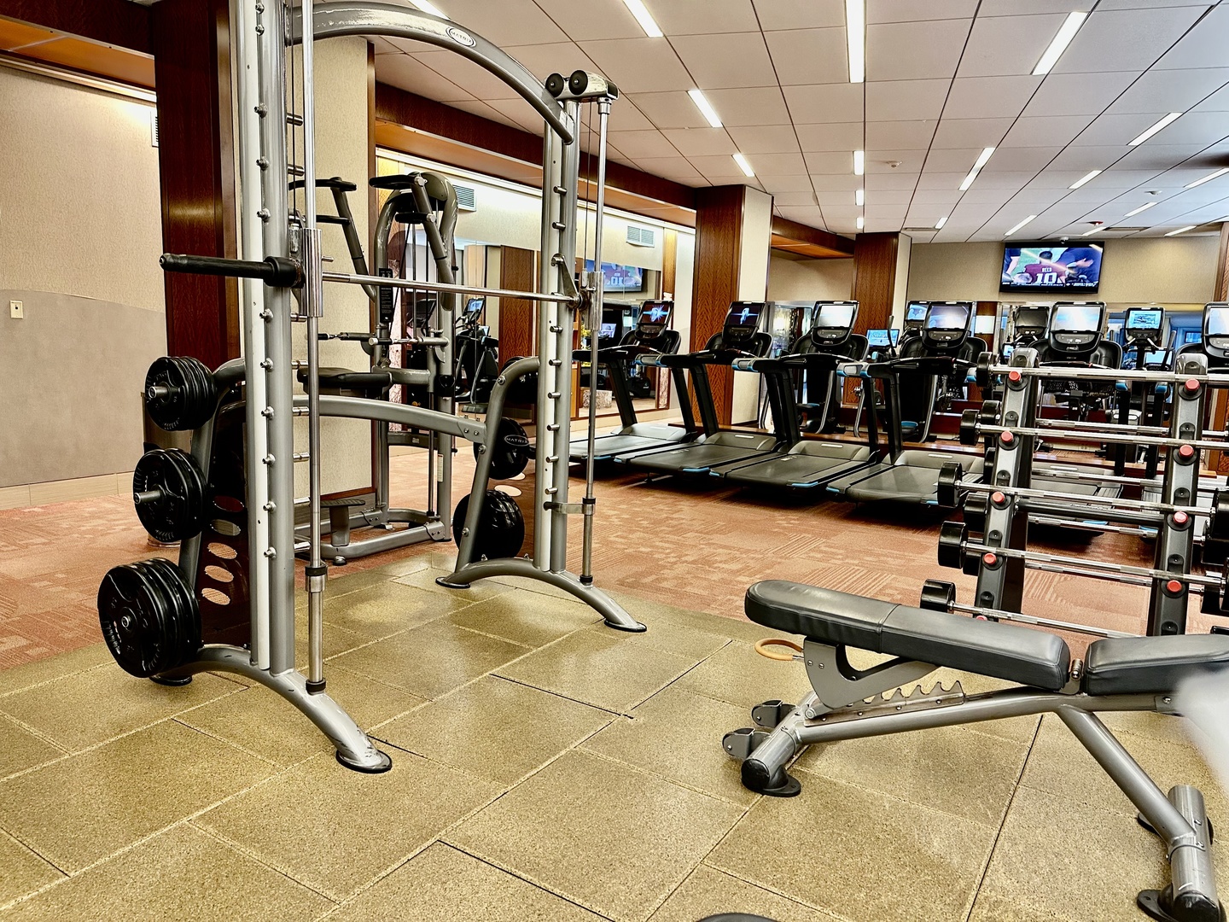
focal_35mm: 24
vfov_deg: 56.8
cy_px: 461
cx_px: 614
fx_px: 852
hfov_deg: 71.6
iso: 320
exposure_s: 1/60
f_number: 1.78
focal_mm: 6.86
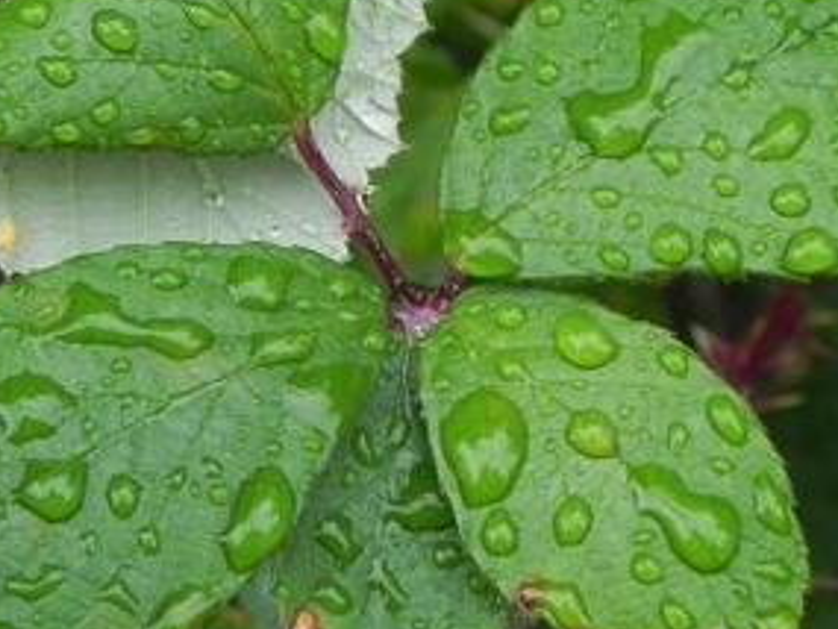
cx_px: 238
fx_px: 4335
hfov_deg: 11.0
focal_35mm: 179
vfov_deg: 8.3
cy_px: 288
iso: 160
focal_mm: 15.1
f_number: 4
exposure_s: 1/136
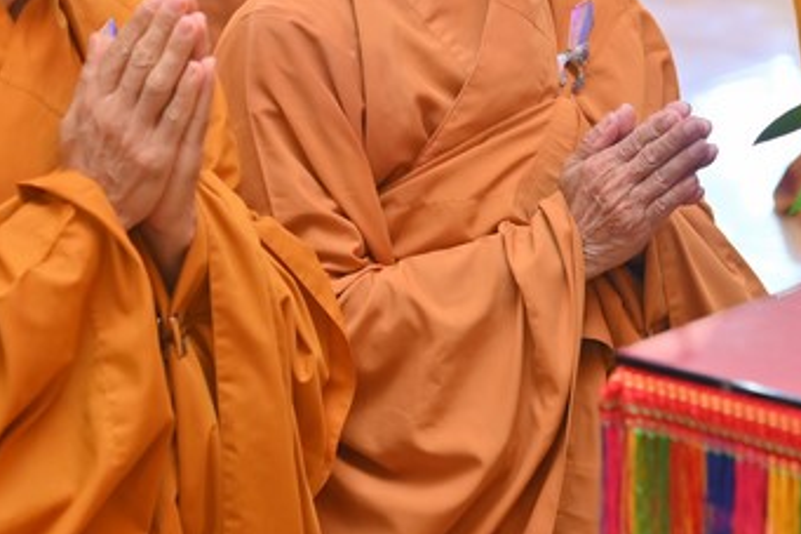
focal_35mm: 162
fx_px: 3603
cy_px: 48
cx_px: 493
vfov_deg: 8.4
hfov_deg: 12.7
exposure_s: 1/125
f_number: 4
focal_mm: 85
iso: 800
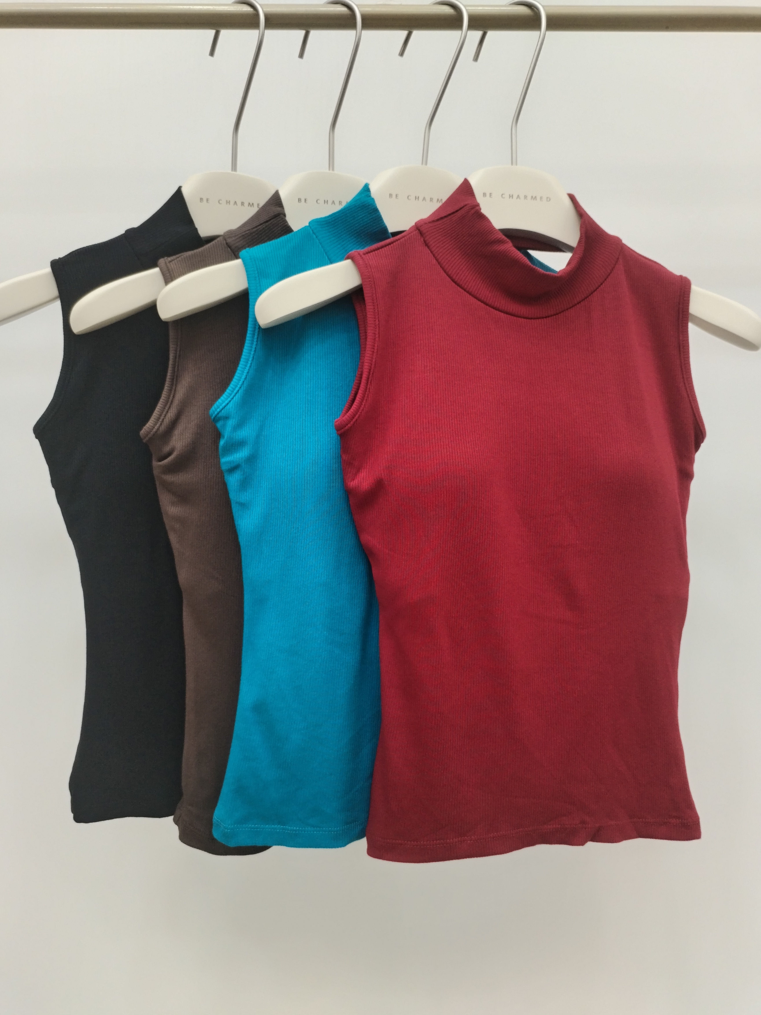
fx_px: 850
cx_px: 380
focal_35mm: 29
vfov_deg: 61.7
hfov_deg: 48.2
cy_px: 508
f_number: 1.8
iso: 222
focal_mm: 4.75
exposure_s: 1/60
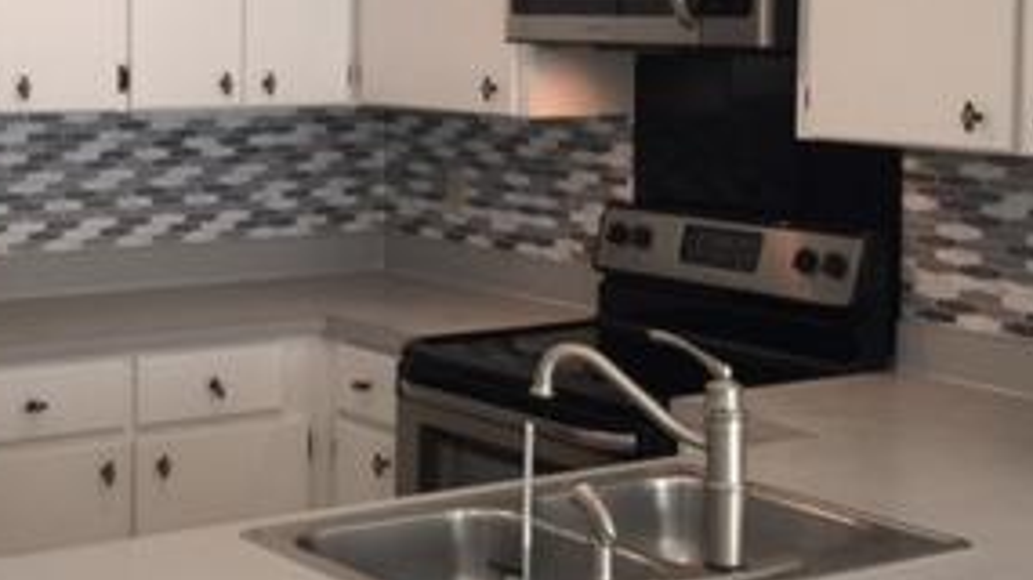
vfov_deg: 16.9
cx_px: 239
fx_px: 1944
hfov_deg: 29.2
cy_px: 152
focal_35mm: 71
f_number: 2.2
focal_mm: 4.15
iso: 50
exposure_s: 1/30
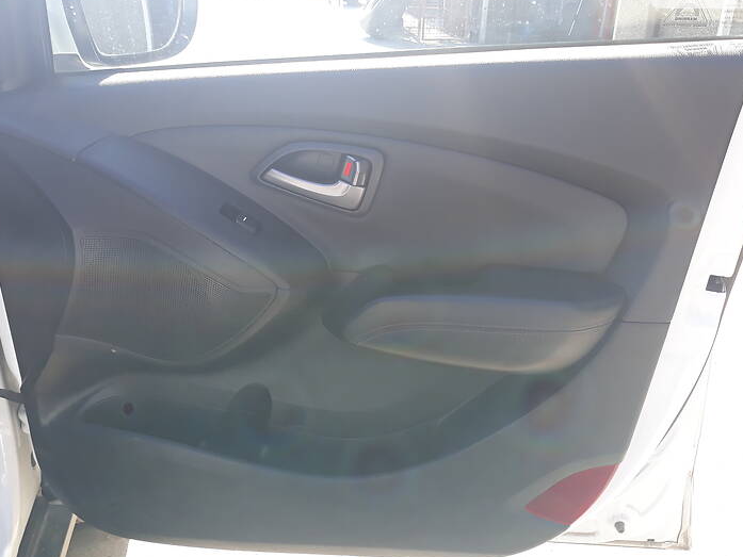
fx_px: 666
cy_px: 269
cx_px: 392
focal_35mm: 31
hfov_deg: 58.3
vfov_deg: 45.4
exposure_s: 1/240
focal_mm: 3.7
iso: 40
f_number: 1.7
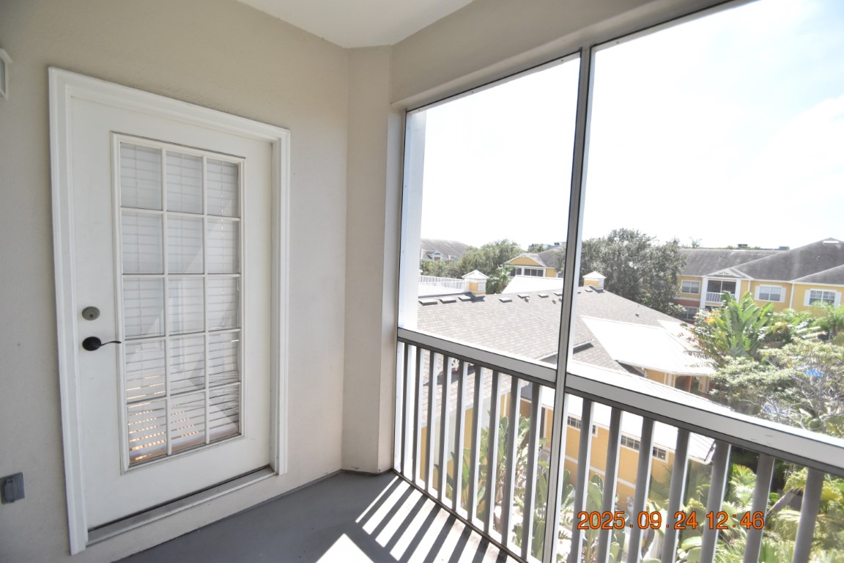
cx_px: 422
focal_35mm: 15
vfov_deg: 77.3
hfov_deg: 100.4
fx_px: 352
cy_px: 282
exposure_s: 1/1500
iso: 800
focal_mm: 10
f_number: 3.5
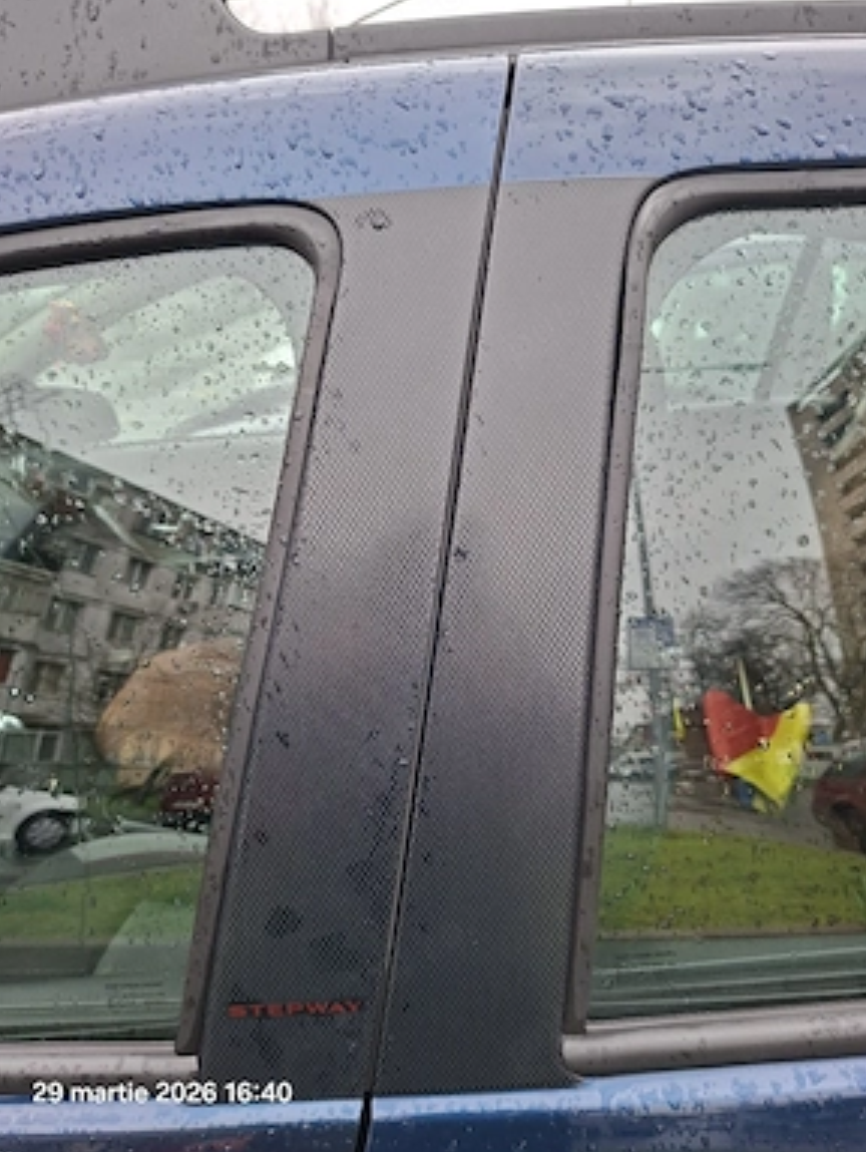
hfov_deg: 56.9
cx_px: 427
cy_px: 559
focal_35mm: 24
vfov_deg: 71.5
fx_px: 799
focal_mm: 5.54
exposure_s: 1/100
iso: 64
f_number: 1.8
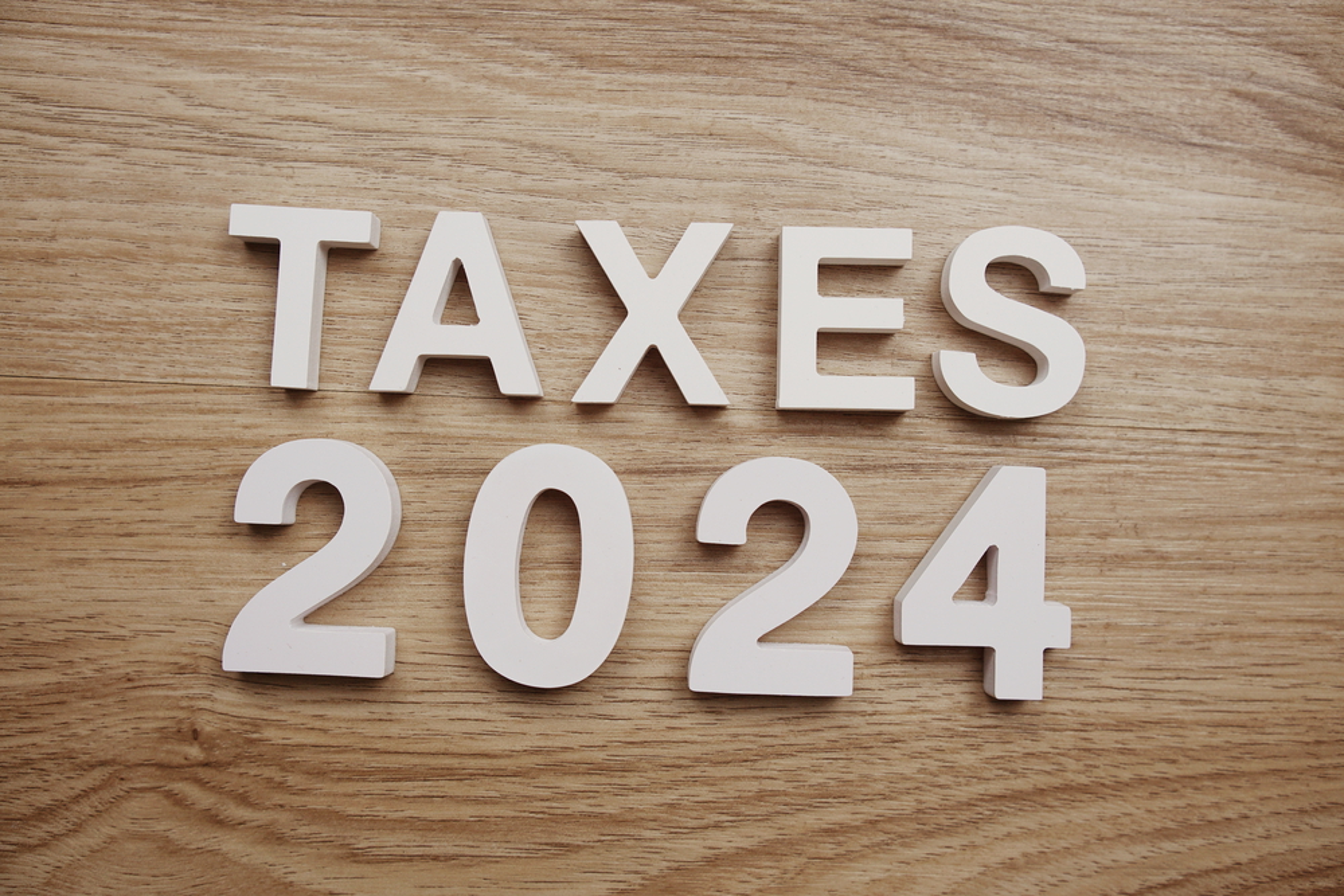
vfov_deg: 38.4
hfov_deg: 55.1
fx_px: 1288
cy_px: 448
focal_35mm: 34
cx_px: 672
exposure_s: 1/30
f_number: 4.5
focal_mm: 23
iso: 100
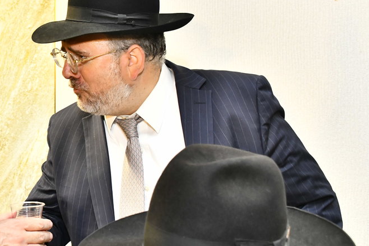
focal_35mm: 72
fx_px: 738
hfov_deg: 26.9
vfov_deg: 18.9
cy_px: 101
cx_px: 26
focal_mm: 34
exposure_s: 1/125
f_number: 5.6
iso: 2000
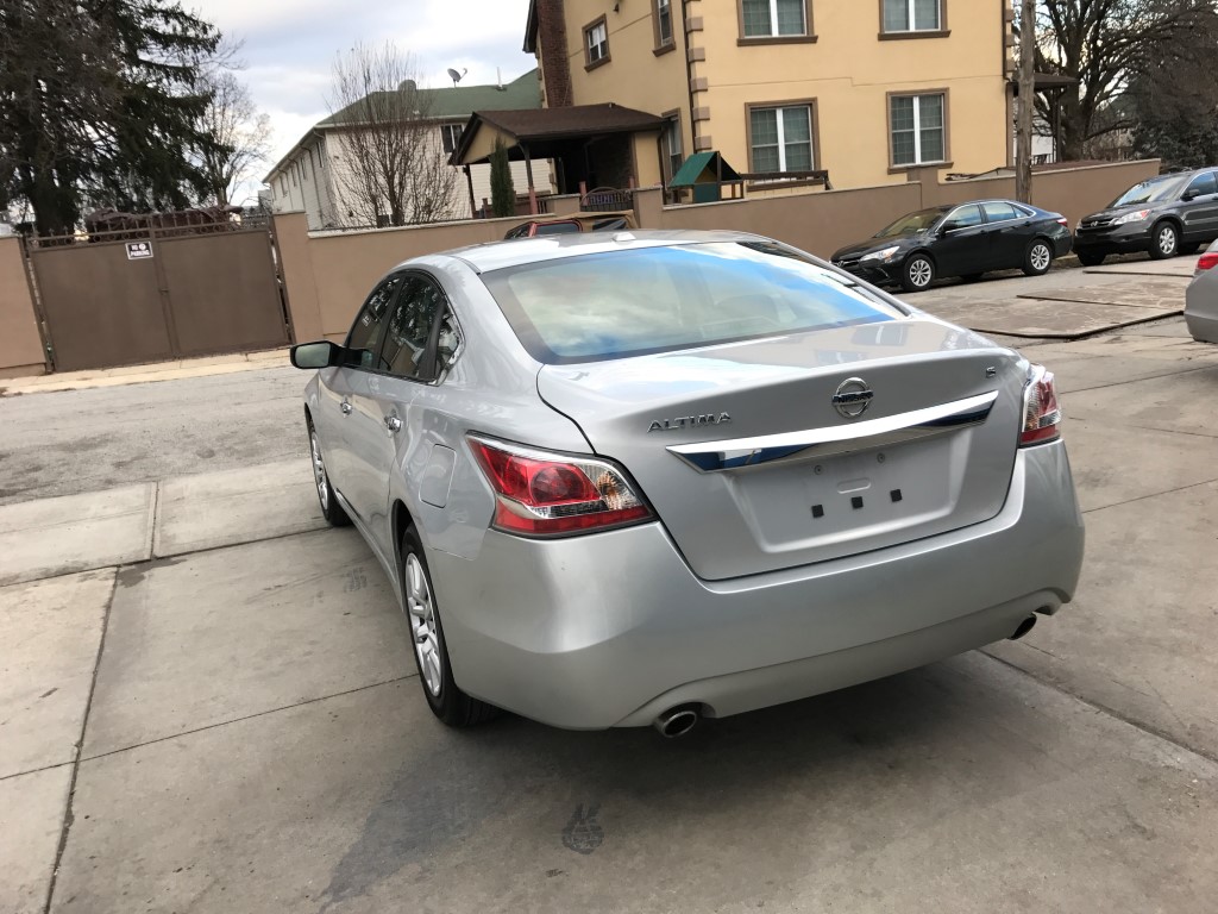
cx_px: 609
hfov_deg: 63.4
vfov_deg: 49.7
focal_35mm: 28
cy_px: 457
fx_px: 985
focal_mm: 3.99
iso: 20
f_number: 1.8
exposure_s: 1/169
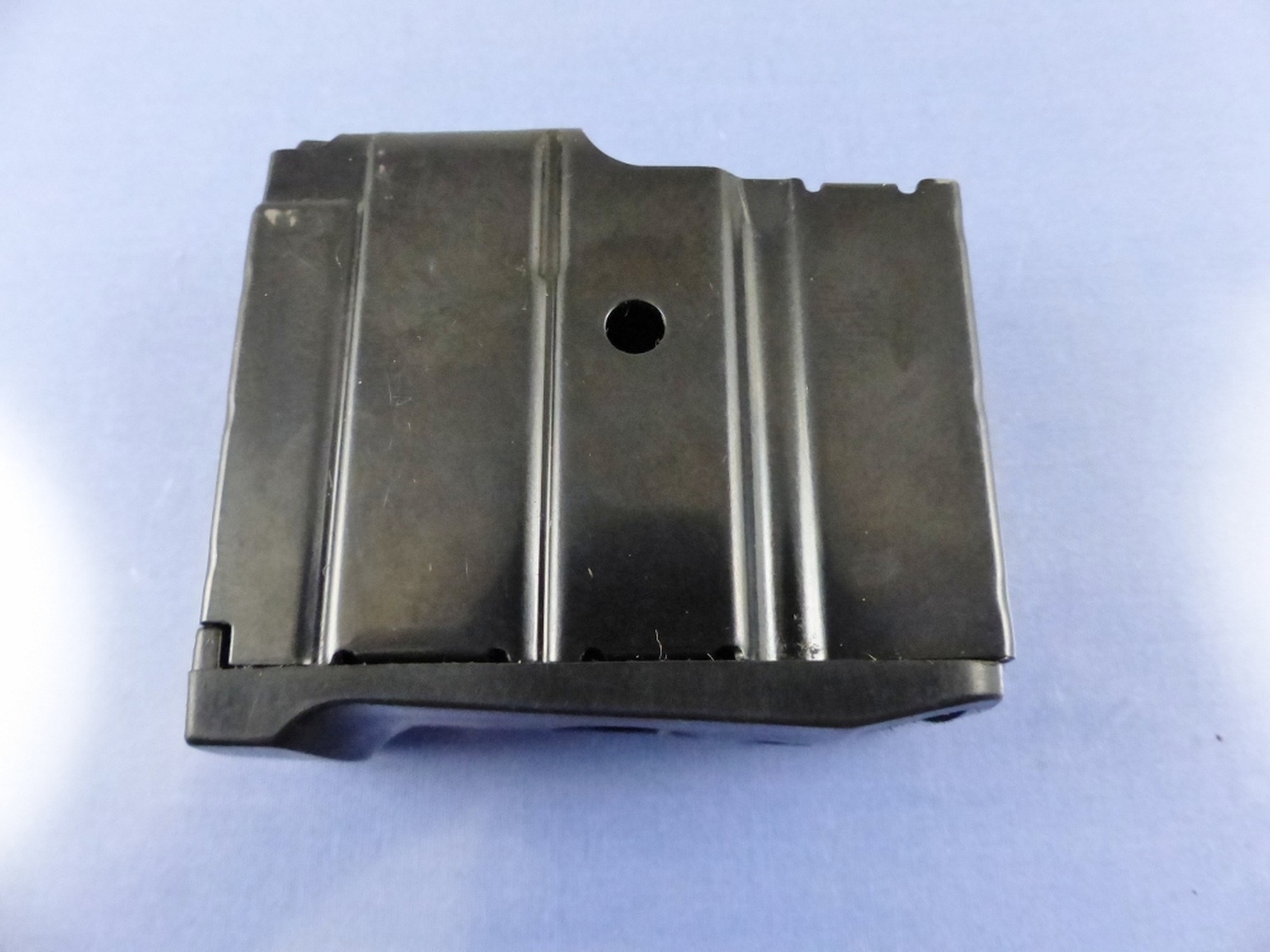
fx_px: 917
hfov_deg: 69.4
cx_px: 635
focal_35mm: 25
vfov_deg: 54.9
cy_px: 476
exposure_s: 1/250
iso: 1250
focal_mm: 4.5
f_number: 2.8
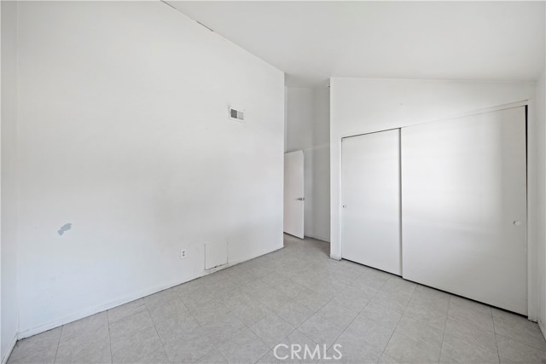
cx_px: 273
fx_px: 182
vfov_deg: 90.0
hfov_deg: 112.6
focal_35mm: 12
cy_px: 182
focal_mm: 12
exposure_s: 1/13
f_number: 4.5
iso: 1000
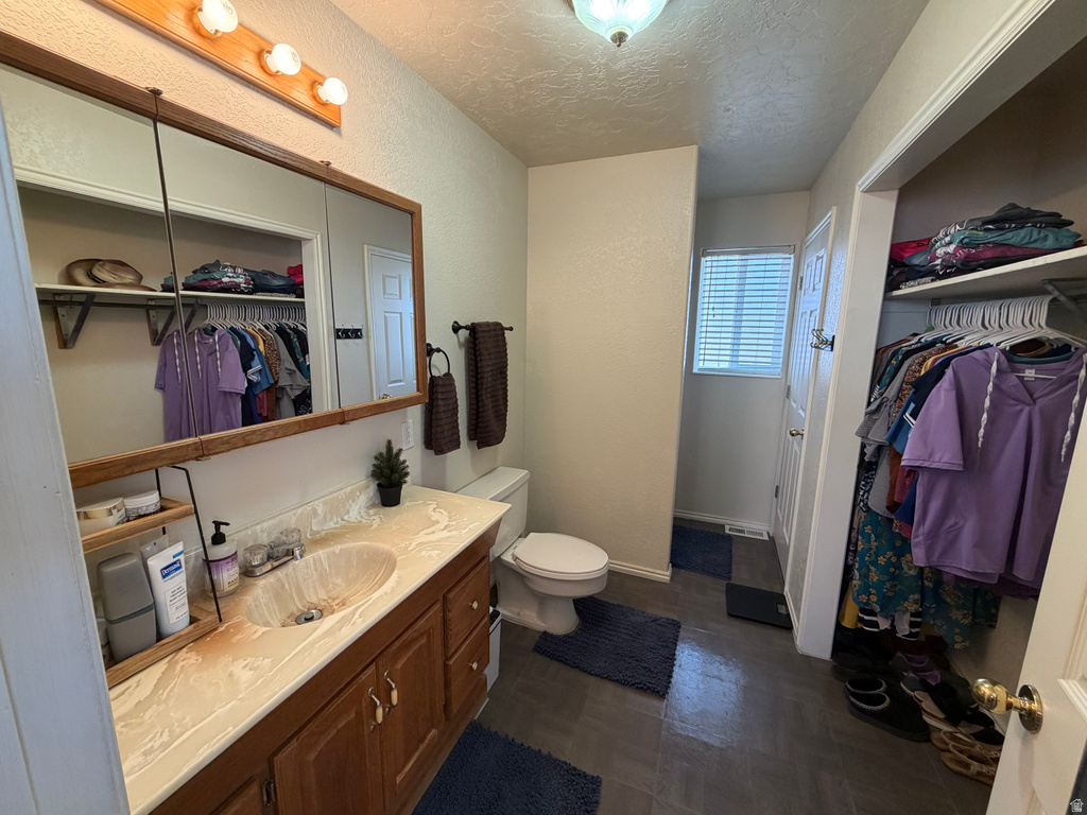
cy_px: 408
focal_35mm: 14
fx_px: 440
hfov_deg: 102.1
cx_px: 544
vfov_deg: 85.7
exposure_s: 1/120
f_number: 2.2
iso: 160
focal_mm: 2.22
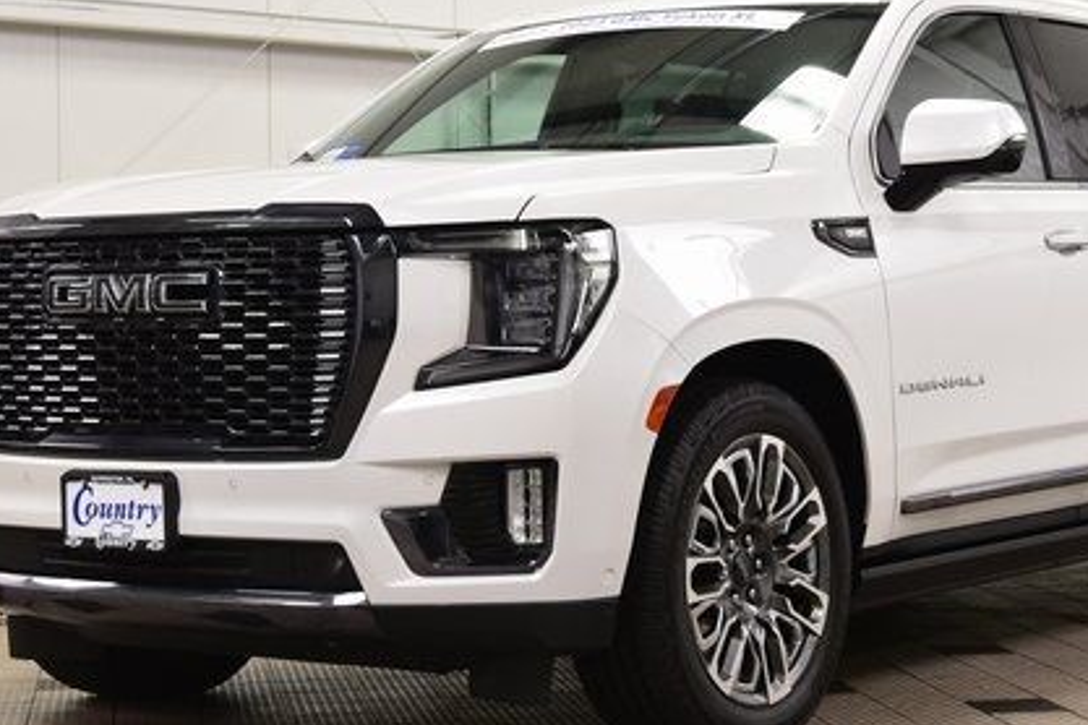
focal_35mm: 92
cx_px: 684
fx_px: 2780
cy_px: 333
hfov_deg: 22.1
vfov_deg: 14.9
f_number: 7.1
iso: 720
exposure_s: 1/30
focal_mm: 40
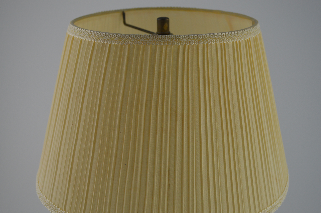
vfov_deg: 23.7
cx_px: 160
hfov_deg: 35.1
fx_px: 508
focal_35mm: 57
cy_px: 106
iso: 360
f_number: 5.6
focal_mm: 38
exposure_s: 1/125
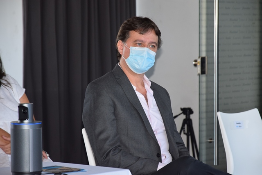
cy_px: 88
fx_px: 1146
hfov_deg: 13.0
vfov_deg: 8.7
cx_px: 131
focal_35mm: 158
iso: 800
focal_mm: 105
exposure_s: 1/100
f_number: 5.6
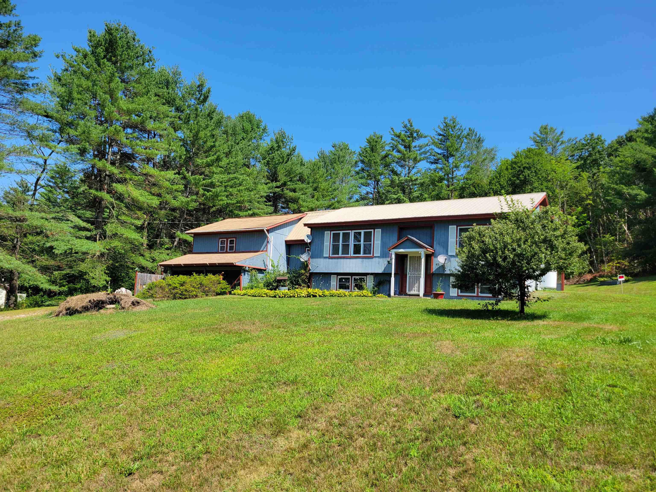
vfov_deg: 53.1
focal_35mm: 26
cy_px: 246
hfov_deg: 67.3
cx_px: 328
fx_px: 493
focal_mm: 5.4
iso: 40
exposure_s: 1/1879
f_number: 1.8
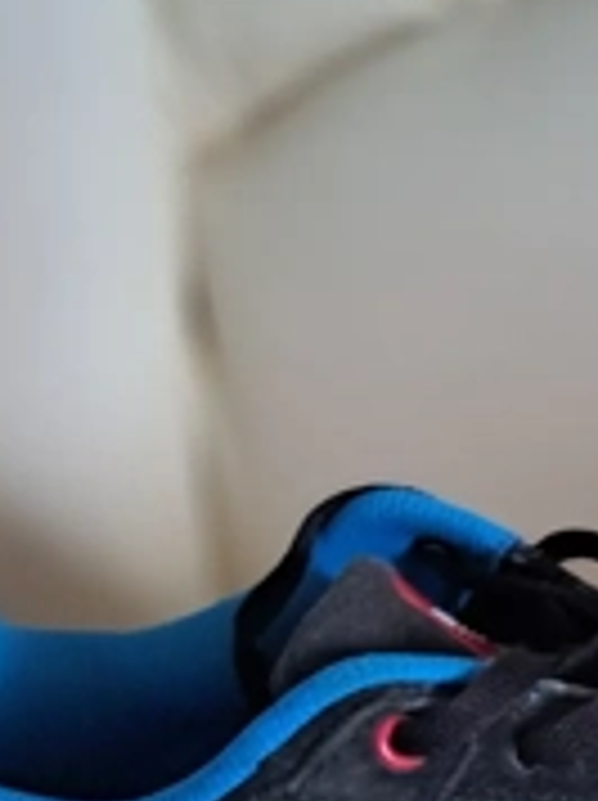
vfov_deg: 31.5
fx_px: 1247
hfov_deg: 25.8
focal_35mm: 54
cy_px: 886
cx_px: 576
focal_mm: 5.23
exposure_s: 1/25
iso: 500
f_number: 1.8
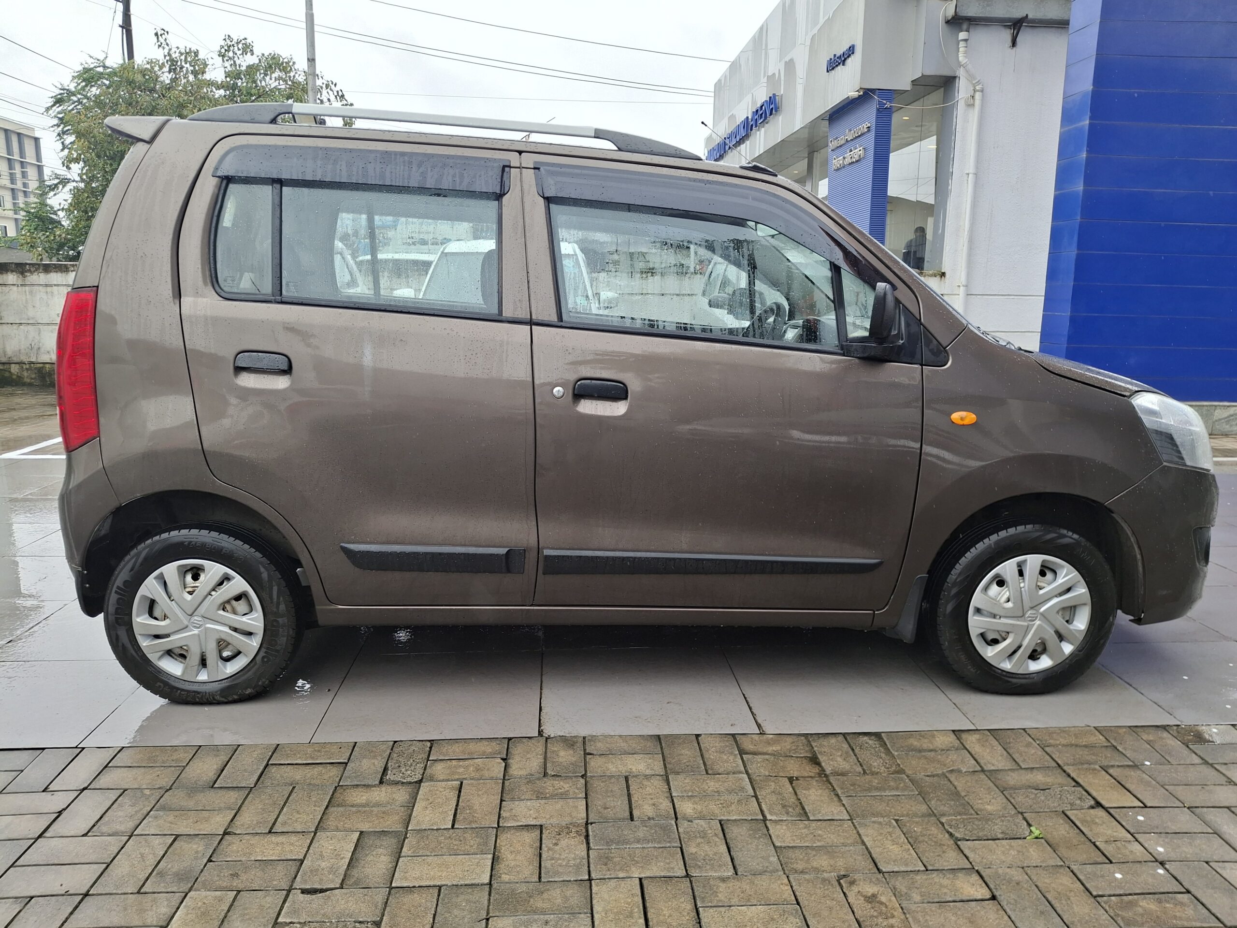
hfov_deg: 69.4
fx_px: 893
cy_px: 464
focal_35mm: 25
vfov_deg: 54.9
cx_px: 618
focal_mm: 4.69
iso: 32
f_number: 1.8
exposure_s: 1/714
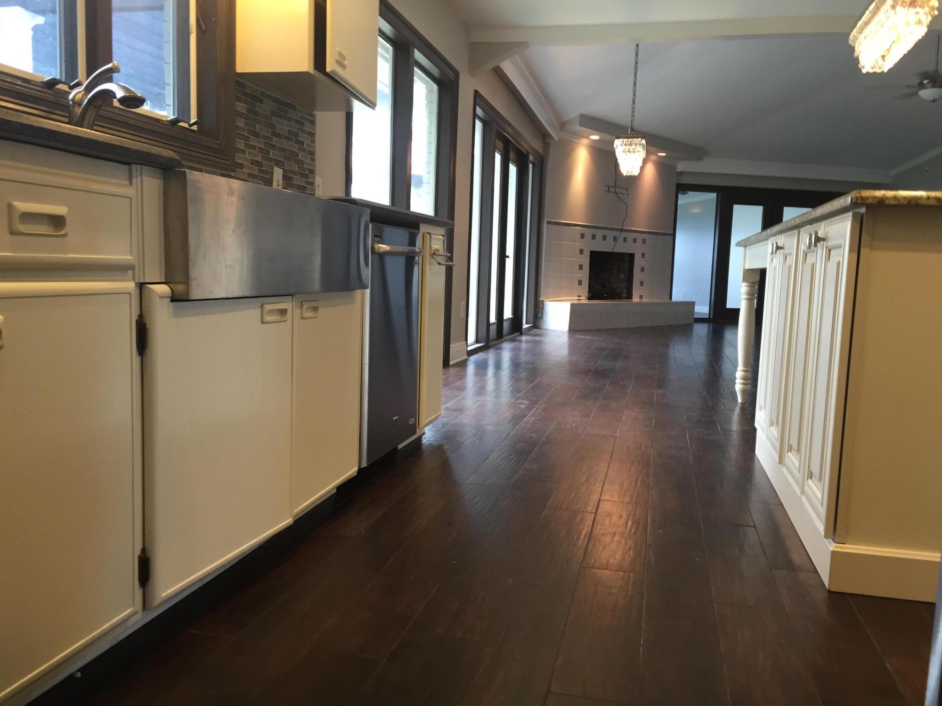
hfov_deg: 61.7
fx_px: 789
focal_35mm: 29
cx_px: 471
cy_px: 353
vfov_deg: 48.2
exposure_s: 1/30
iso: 80
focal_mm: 4.15
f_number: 2.2
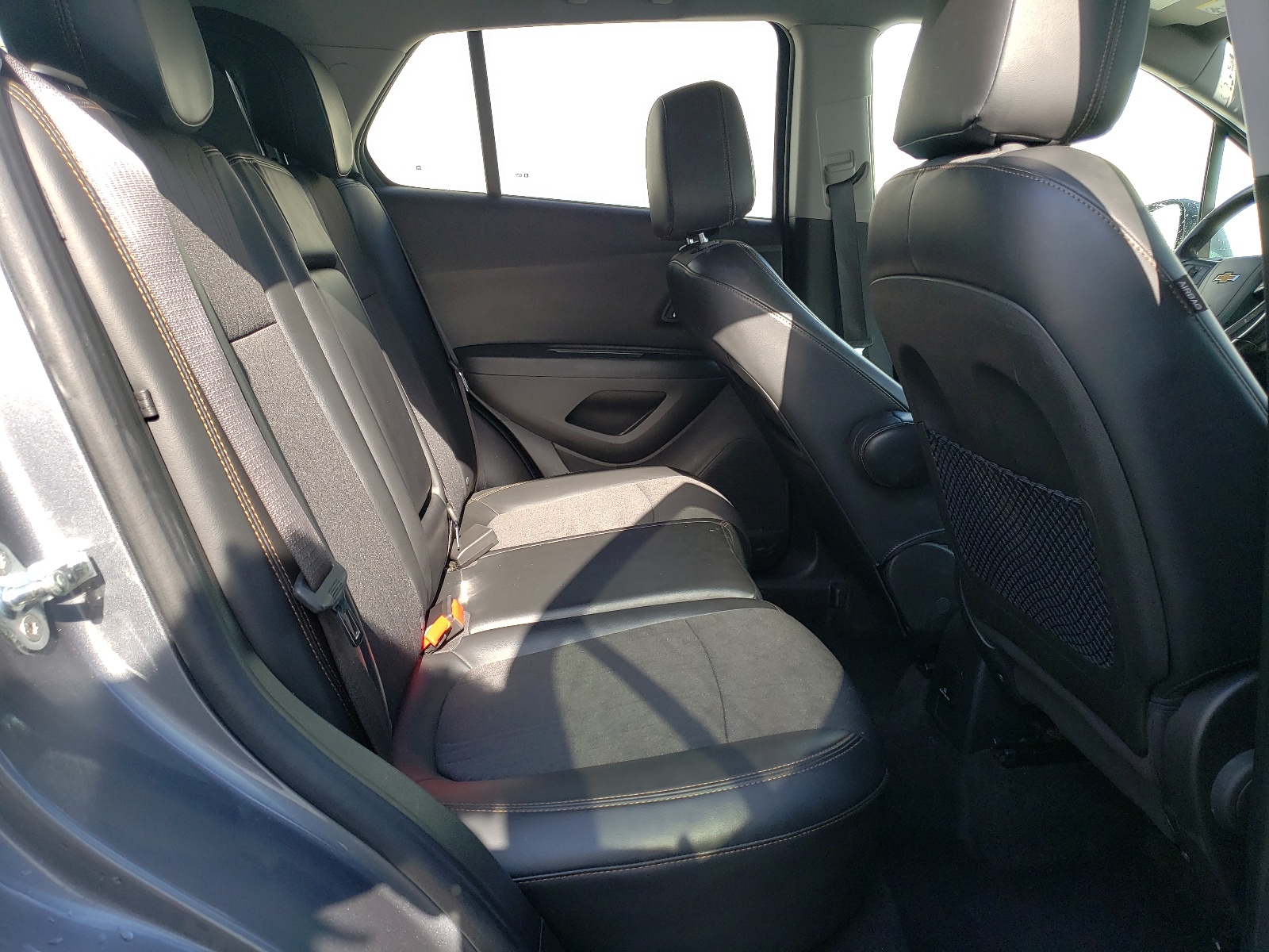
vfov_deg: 53.1
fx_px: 953
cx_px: 634
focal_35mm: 26
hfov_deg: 67.3
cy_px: 476
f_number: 1.5
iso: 50
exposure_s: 1/476
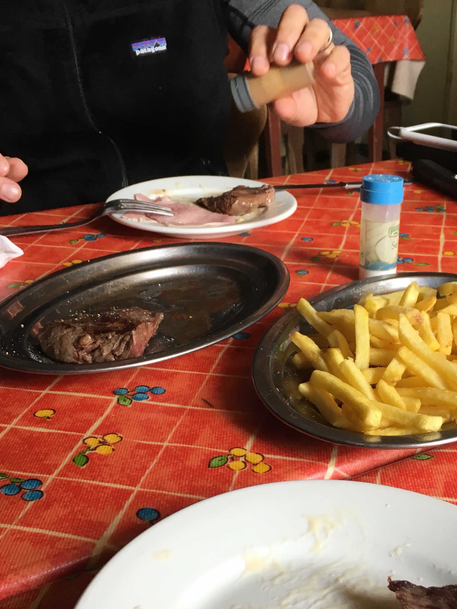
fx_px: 827
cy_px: 387
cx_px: 286
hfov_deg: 30.7
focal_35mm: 47
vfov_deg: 40.1
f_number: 2.2
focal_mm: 4.15
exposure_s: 1/33
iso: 32
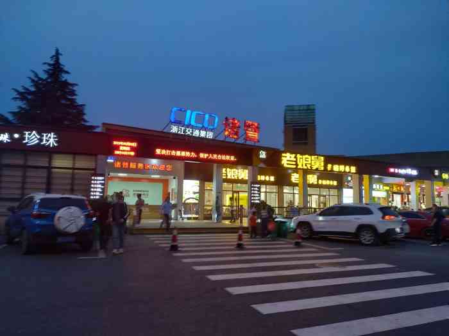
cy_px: 168
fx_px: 311
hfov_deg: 71.6
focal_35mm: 24
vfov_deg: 56.8
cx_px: 224
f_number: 1.9
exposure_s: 1/20
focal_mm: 3.94
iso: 320
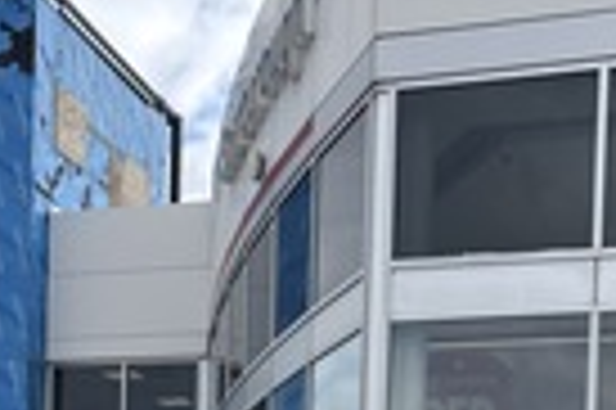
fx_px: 1419
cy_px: 701
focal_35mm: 83
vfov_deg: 14.7
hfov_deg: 24.4
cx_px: 234
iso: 50
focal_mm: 5.96
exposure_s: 1/3205
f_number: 1.6
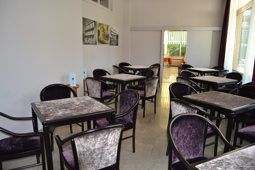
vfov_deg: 47.9
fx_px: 191
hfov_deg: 67.4
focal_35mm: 27
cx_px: 128
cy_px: 85
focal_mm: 18
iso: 400
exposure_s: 1/100
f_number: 3.5
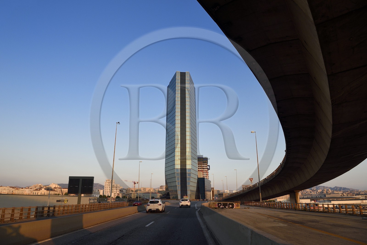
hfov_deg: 73.8
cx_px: 184
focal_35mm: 24
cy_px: 122
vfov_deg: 53.1
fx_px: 245
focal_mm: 24
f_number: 8
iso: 800
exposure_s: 1/800
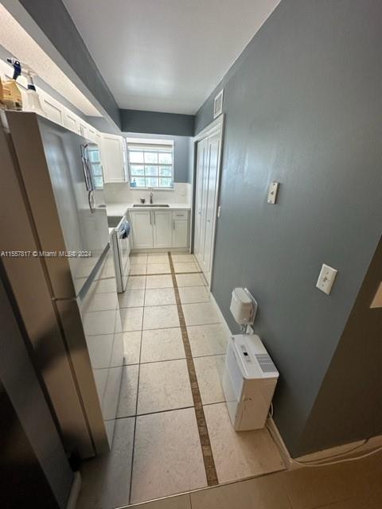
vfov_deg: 102.1
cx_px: 191
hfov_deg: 85.7
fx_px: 206
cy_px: 254
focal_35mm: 14
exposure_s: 1/120
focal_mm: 2.22
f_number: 2.2
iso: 100
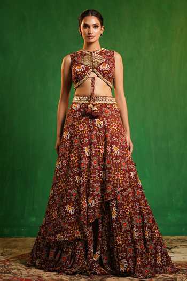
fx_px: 390
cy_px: 140
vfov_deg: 39.6
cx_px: 94
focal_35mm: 50
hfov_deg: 27.0
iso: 400
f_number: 3.2
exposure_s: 1/125
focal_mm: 50
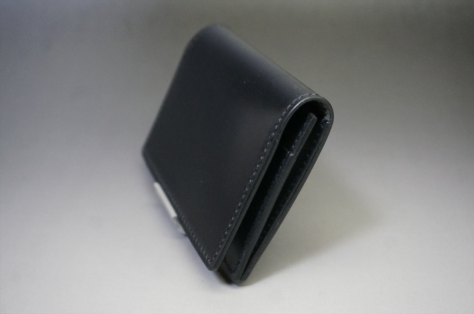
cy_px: 157
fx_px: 631
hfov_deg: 41.2
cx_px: 237
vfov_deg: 28.0
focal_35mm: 48
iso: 3200
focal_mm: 32
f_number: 5
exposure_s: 1/80
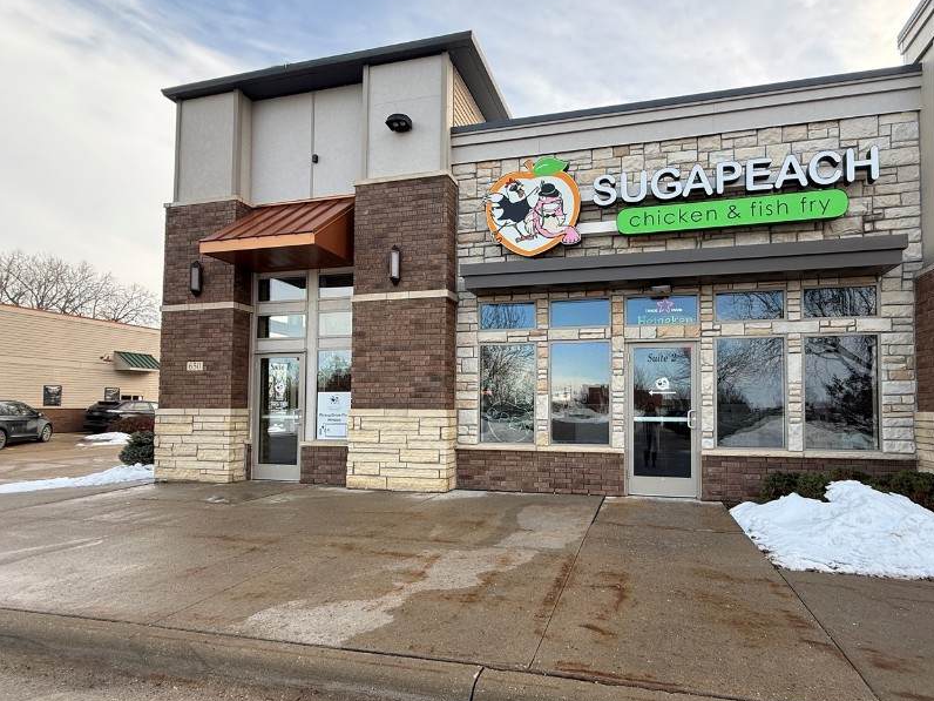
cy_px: 395
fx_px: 486
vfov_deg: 71.3
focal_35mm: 18
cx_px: 543
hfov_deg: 87.0
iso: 50
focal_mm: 2.22
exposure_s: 1/221
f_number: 2.2
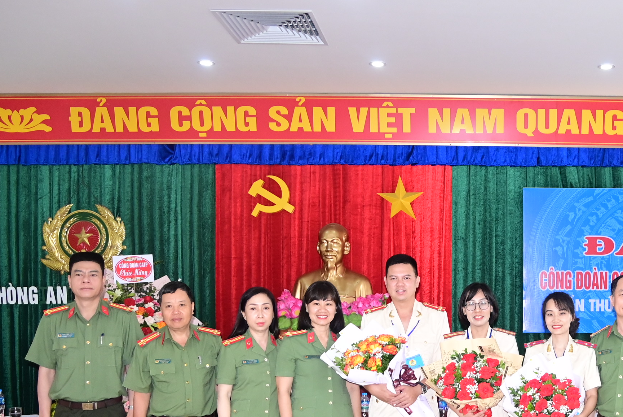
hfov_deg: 41.0
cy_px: 348
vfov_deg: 28.5
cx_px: 495
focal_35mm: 46
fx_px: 797
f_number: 3.5
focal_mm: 18
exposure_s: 1/200
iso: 1000
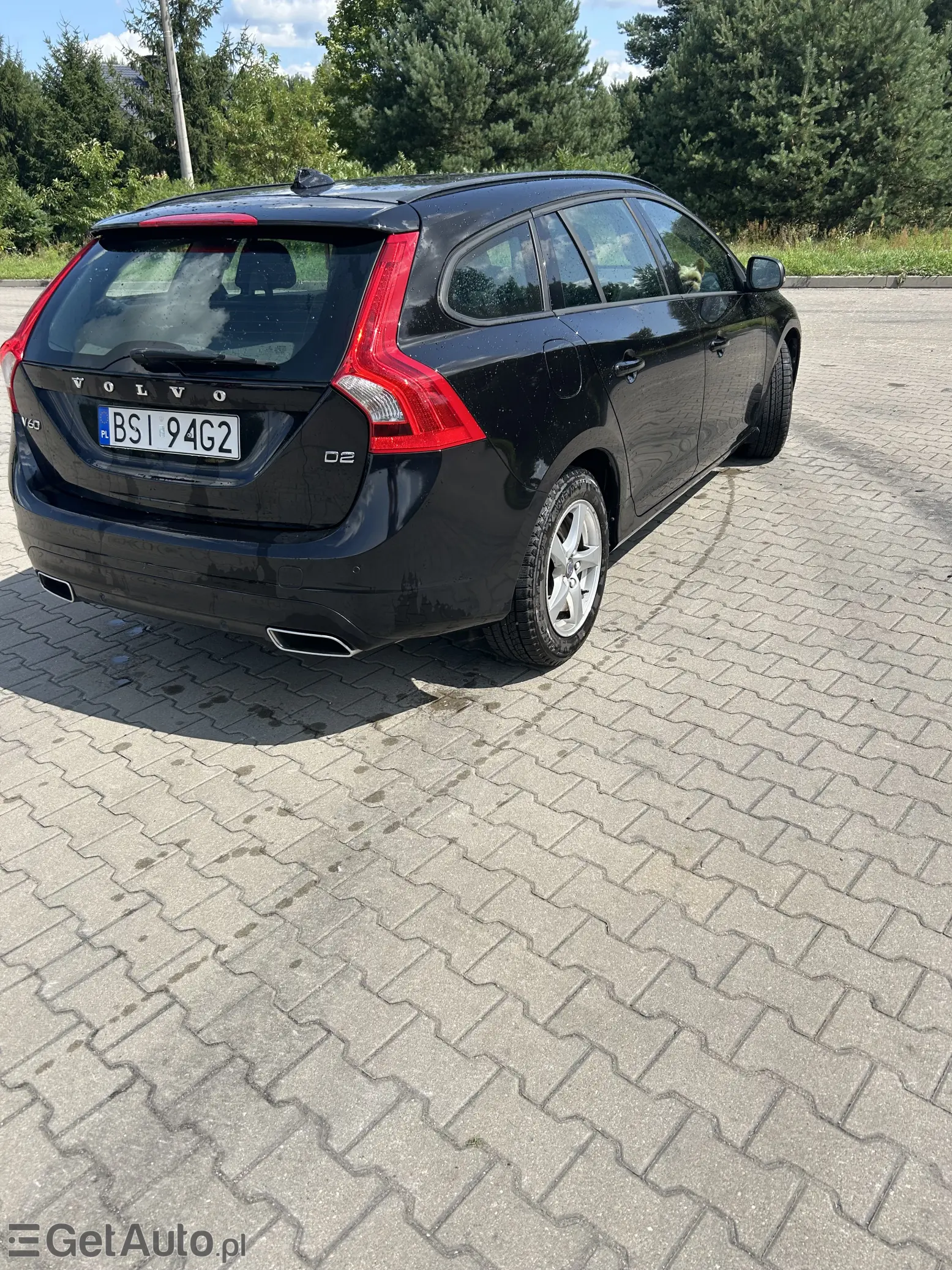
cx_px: 476
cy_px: 635
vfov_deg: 67.3
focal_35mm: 26
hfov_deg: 53.1
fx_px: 953
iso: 50
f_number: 1.5
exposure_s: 1/3460
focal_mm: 5.7
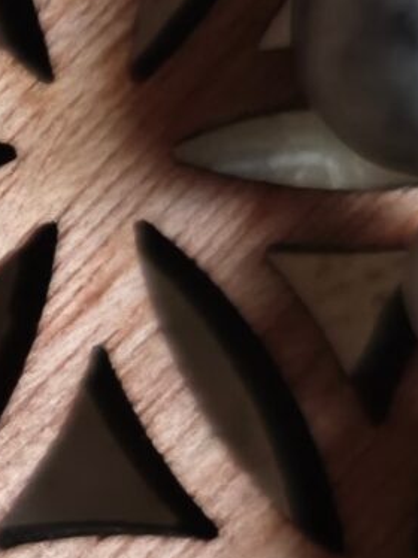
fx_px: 2869
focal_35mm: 178
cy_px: 354
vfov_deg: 11.1
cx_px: -618
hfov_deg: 7.7
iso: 500
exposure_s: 1/25
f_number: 1.5
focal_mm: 4.94
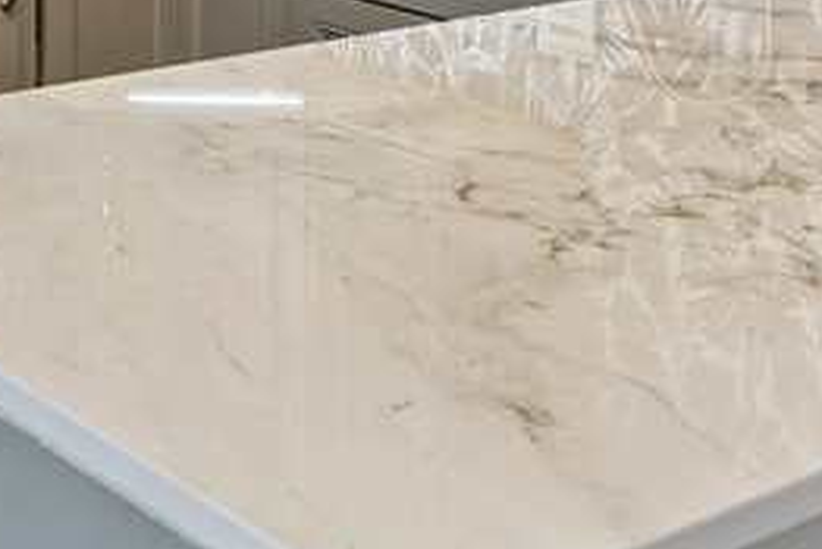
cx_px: 104
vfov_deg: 14.7
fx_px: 1896
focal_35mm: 83
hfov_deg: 23.9
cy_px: -392
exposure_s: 1/5
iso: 800
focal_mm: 17
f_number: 9
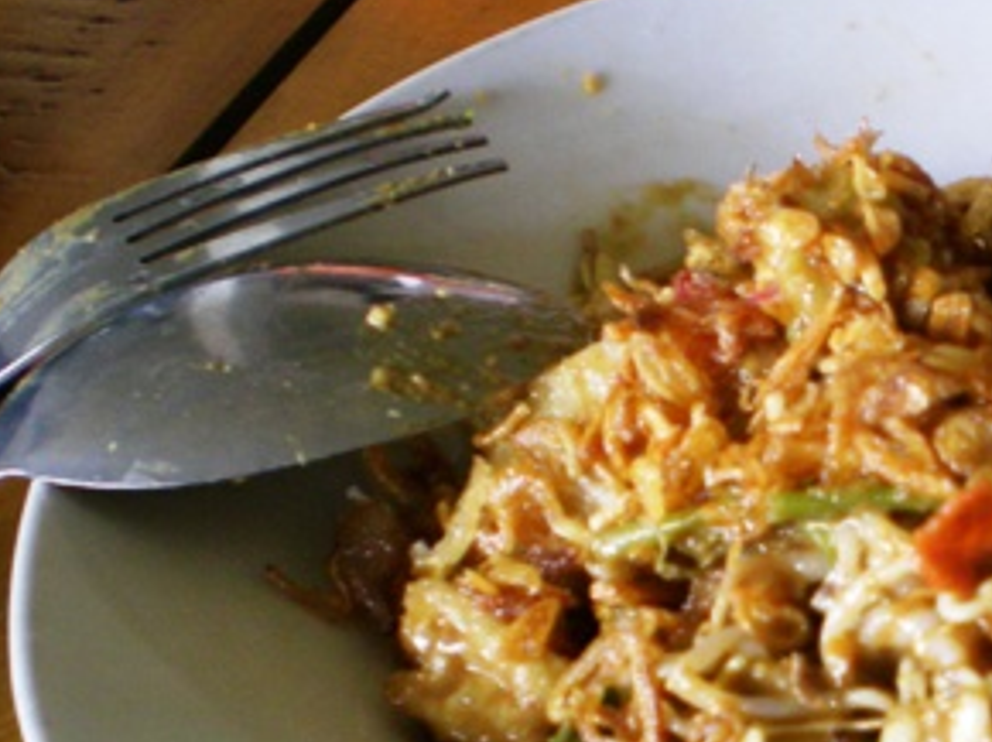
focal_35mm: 84
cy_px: 554
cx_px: 992
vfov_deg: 17.4
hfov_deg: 22.4
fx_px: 2405
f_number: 3.1
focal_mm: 6.3
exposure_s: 1/47.2
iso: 200
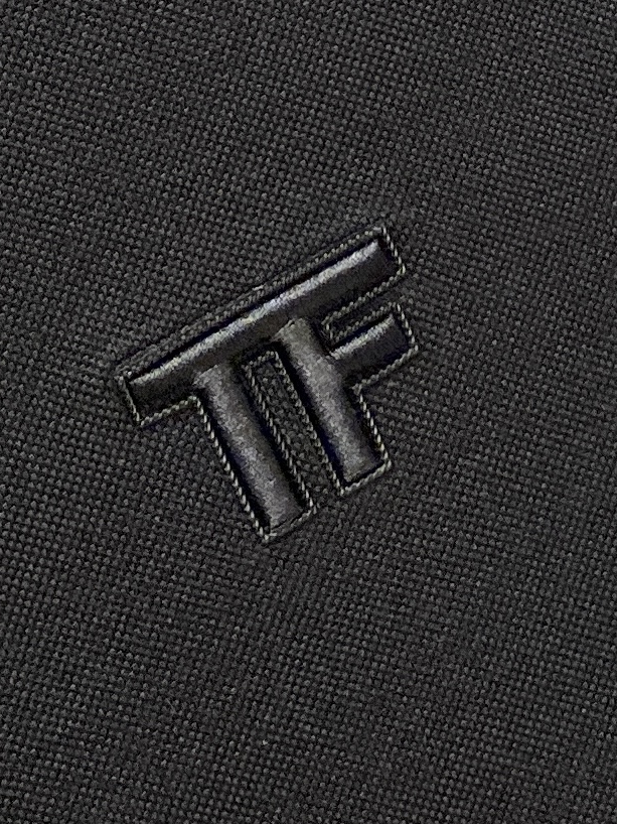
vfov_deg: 61.7
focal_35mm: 29
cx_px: 277
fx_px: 690
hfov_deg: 48.1
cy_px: 421
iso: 125
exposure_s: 1/121
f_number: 1.8
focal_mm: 4.25
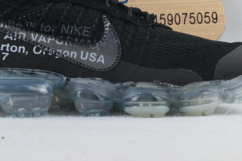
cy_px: 38
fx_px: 565
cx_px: 78
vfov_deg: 16.2
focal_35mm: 84
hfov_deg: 24.1
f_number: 10
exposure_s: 1/15
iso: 100
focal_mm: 28
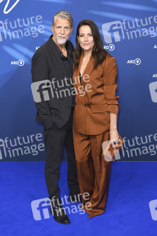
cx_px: 78
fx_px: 328
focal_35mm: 50
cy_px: 118
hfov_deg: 26.9
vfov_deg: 39.6
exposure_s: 1/320
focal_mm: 50
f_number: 4
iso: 800
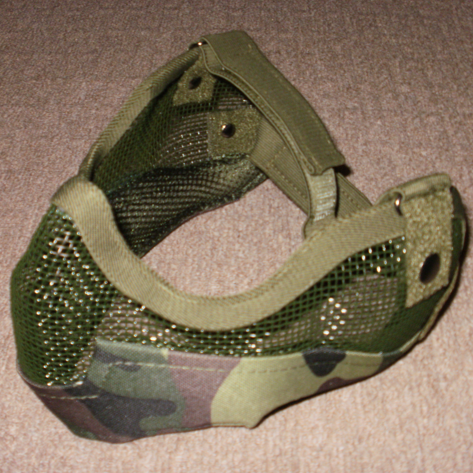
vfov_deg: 39.2
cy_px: 236
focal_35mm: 43
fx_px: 665
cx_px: 240
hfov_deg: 39.2
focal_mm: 6.3
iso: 125
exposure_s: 1/30
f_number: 3.5
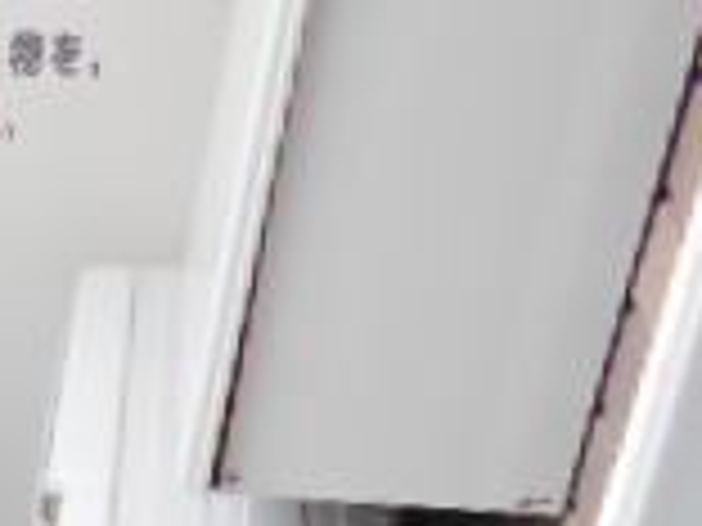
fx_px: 2170
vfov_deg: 12.4
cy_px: 1007
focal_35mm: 107
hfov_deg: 15.8
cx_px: -549
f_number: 3.2
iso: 80
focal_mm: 4.6
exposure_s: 1/40
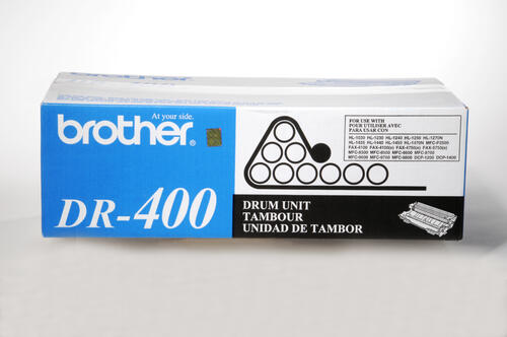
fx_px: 1688
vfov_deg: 11.4
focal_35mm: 120
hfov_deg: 17.1
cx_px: 254
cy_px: 168
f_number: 32
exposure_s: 1/125
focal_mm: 80
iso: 200
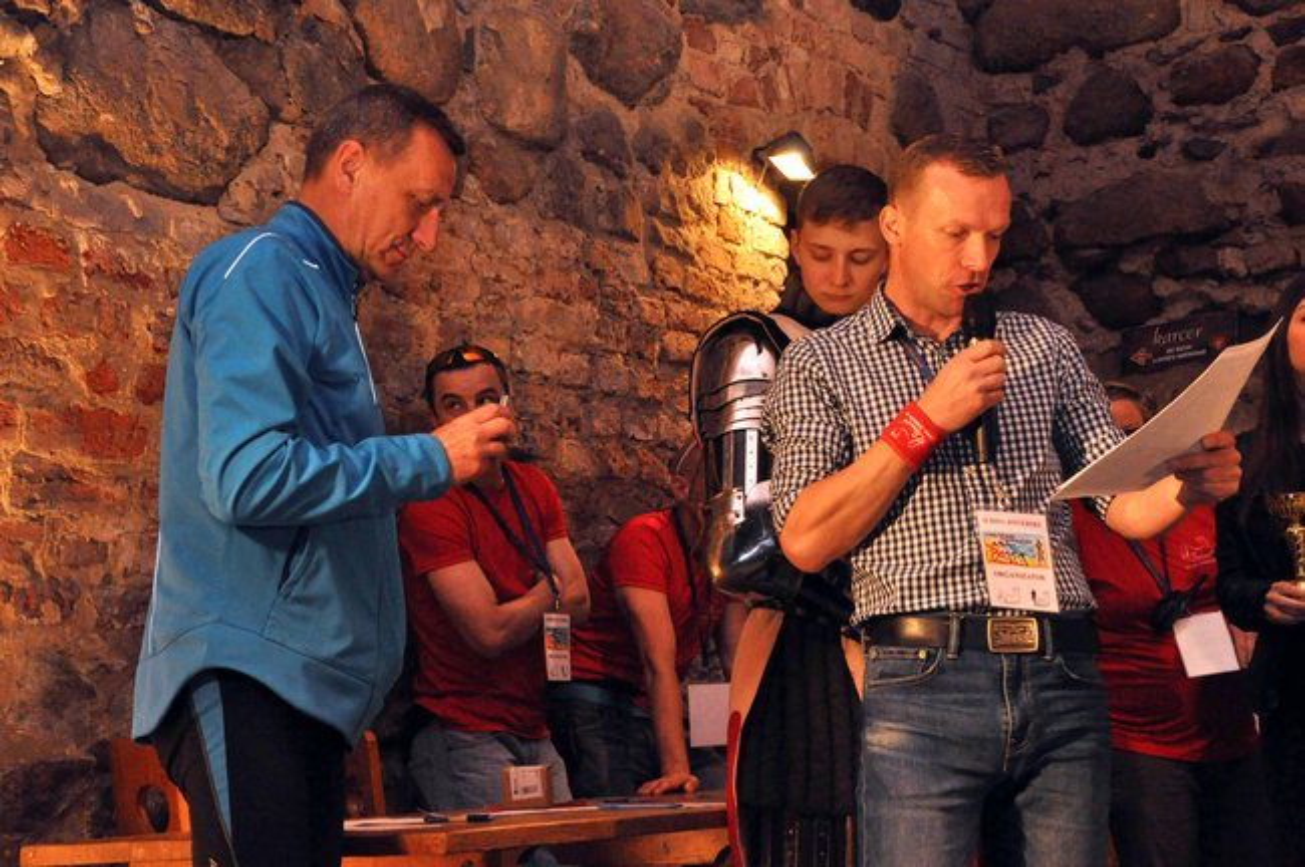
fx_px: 2390
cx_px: 652
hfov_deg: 30.5
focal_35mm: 66
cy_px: 434
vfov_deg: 20.6
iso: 3200
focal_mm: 44
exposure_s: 1/60
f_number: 13
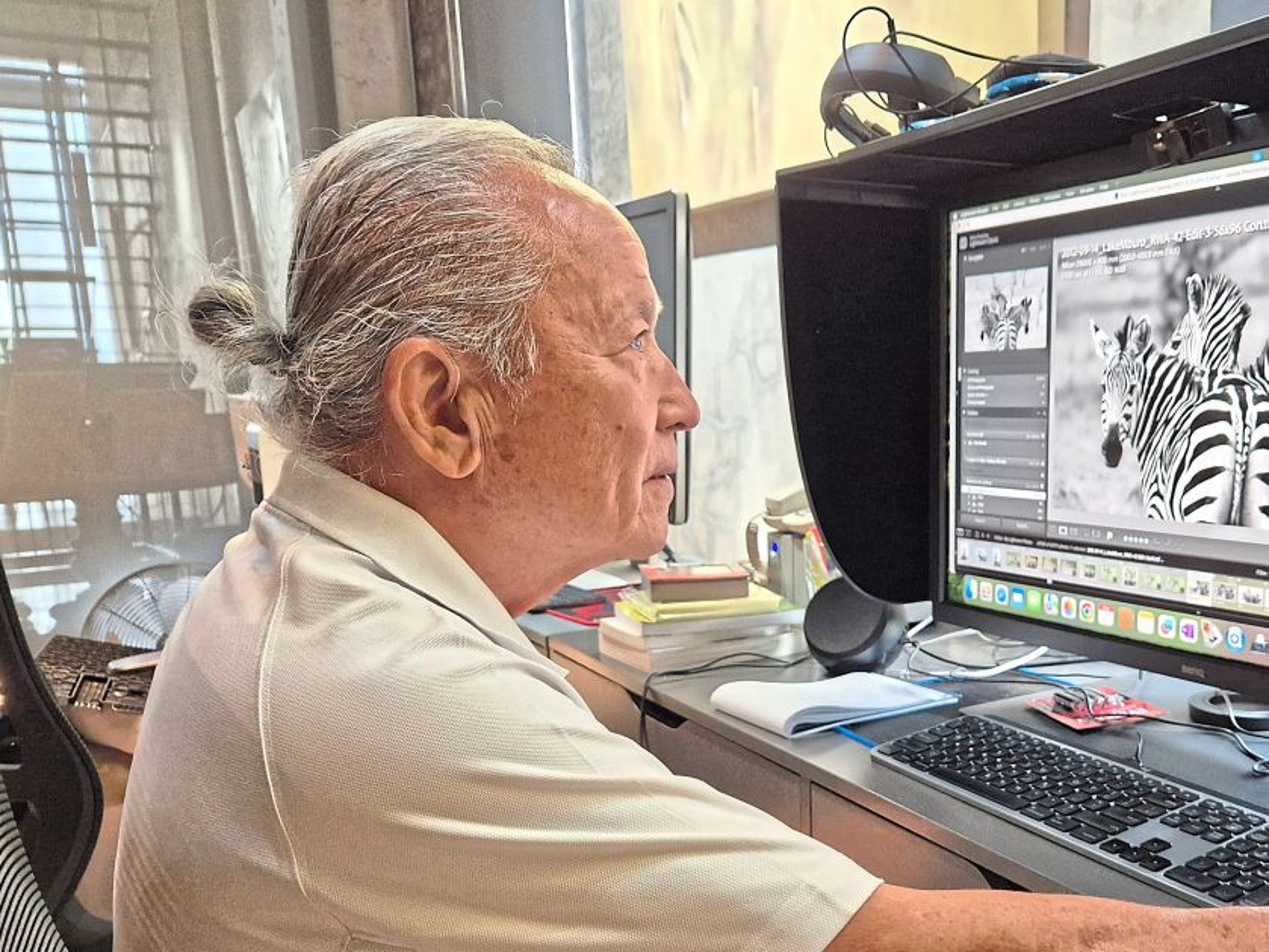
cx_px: 876
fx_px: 1246
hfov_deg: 52.6
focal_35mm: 34
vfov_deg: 41.1
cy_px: 649
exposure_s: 1/100
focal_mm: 5.4
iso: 640
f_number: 1.8
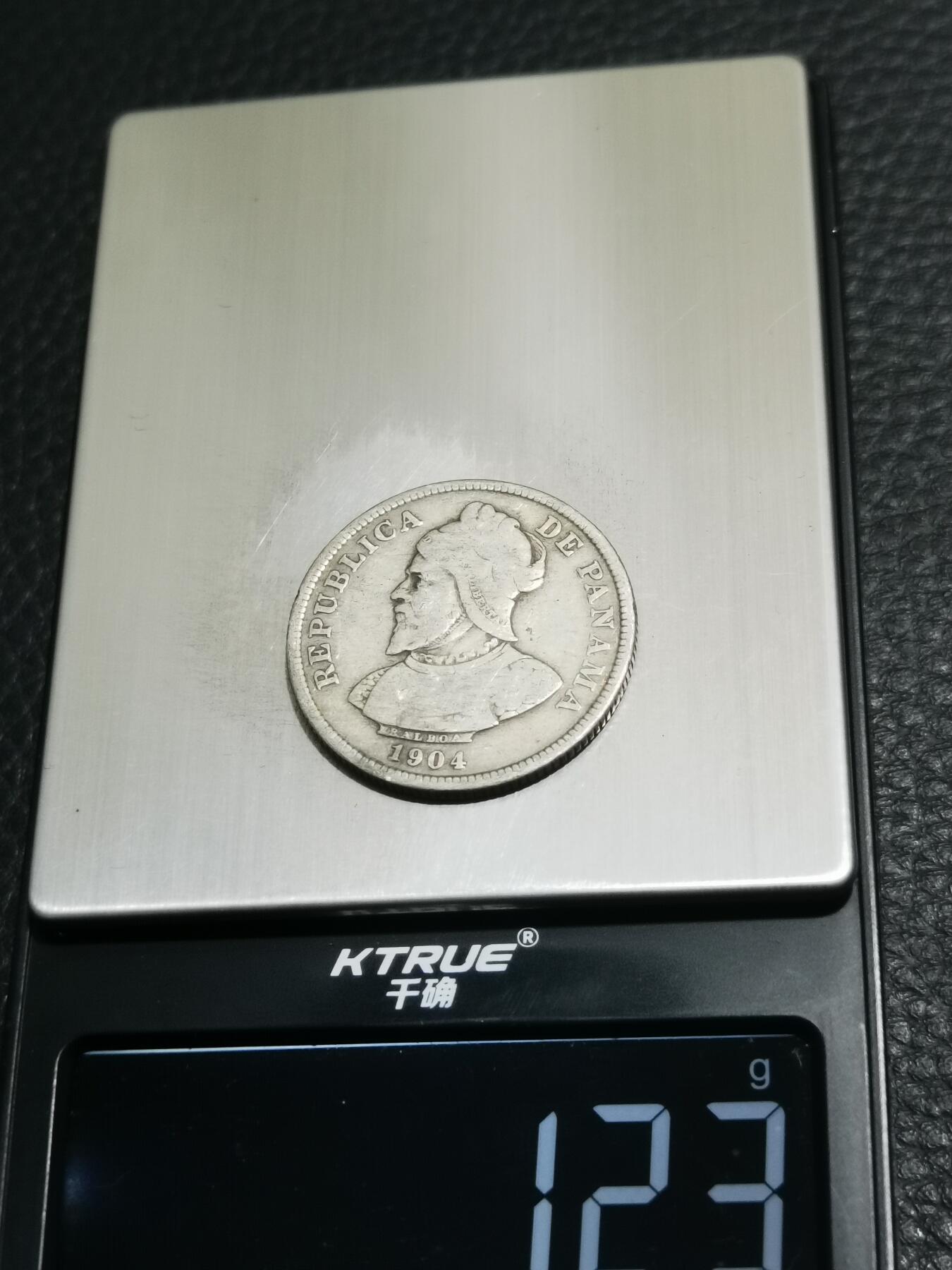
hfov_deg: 26.1
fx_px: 2053
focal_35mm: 56
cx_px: 476
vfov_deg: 34.3
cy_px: 635
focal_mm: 6.67
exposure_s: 1/100
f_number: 1.9
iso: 125
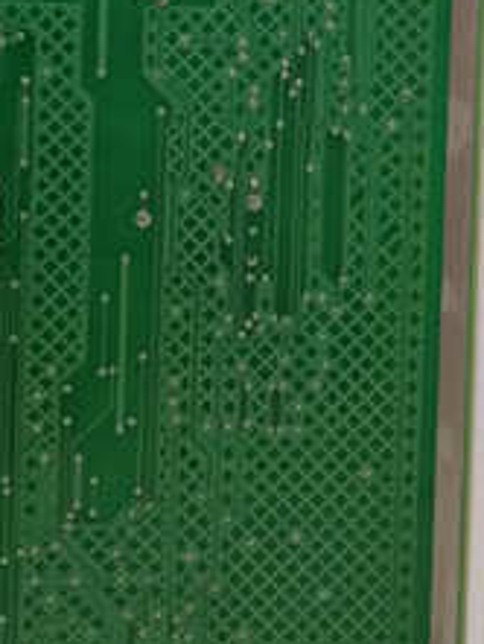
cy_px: 32
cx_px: 195
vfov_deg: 20.3
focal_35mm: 94
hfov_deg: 15.7
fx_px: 1751
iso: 250
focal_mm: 3.81
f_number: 2.2
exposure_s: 1/33.3
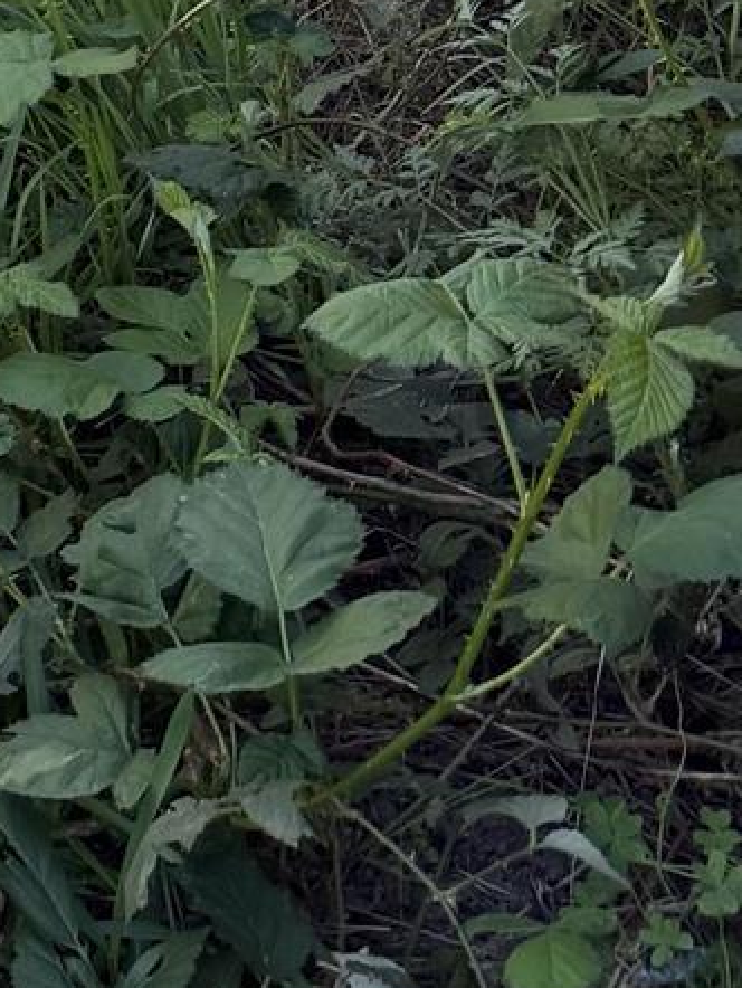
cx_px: -724
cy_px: -1310
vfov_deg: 12.6
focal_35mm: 125
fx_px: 3569
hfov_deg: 10.9
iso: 100
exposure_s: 1/943
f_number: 1.78
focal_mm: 6.76
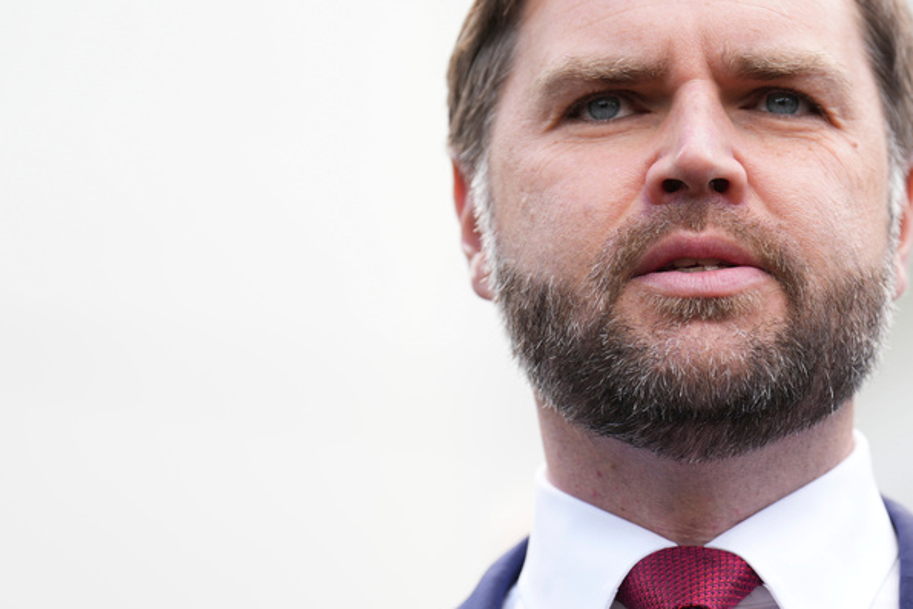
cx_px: 746
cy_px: 332
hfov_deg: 6.6
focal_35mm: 310
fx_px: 7863
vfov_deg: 4.4
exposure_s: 1/320
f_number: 2.8
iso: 160
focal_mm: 180
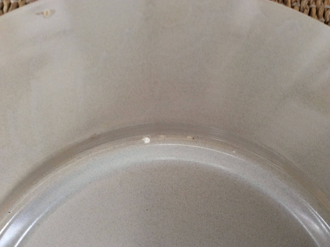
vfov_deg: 44.1
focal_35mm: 32
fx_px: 305
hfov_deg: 56.9
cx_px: 165
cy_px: 124
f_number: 2.4
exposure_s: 1/25
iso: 64
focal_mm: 3.3
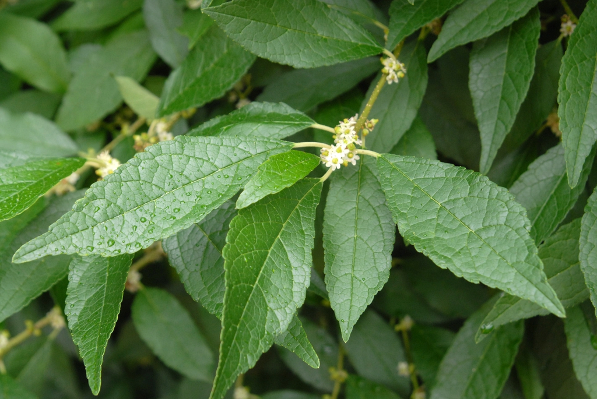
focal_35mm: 82
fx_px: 1369
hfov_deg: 24.6
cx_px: 298
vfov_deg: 16.6
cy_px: 200
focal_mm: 55
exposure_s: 1/160
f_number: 6.3
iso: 400
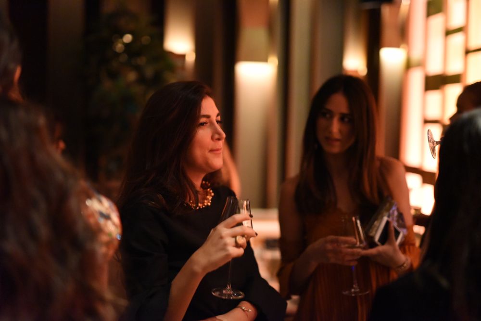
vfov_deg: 27.0
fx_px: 668
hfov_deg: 39.6
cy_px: 160
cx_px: 240
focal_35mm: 50
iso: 6400
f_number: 1.4
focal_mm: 50
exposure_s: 1/100
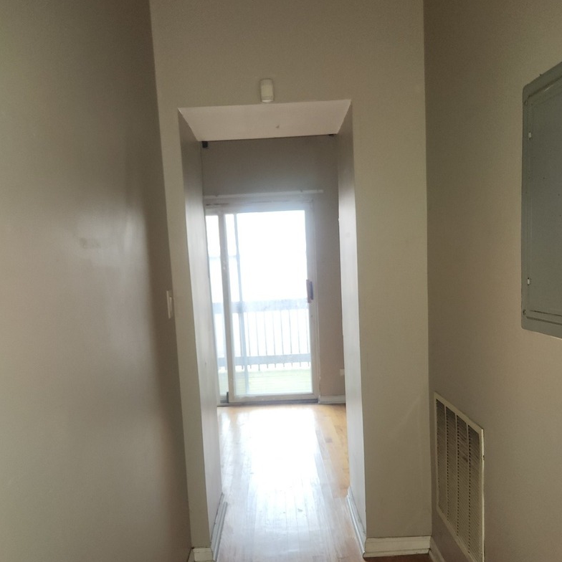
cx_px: 278
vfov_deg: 57.0
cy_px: 327
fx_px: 514
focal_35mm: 28
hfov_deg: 57.3
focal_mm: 5.4
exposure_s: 1/30
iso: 100
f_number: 1.8
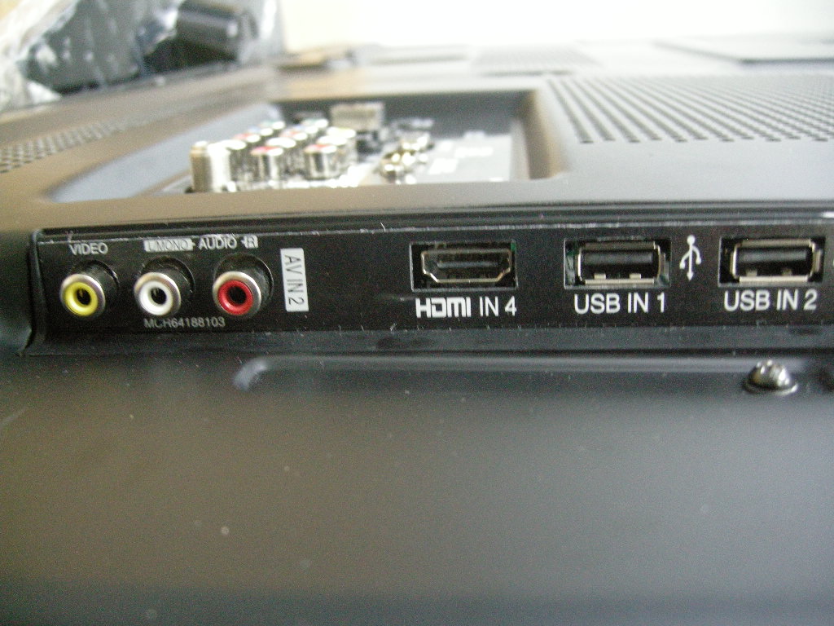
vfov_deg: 39.7
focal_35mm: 36
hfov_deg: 51.4
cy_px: 313
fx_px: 867
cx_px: 417
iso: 556
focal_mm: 7.5
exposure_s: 1/8
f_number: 2.7
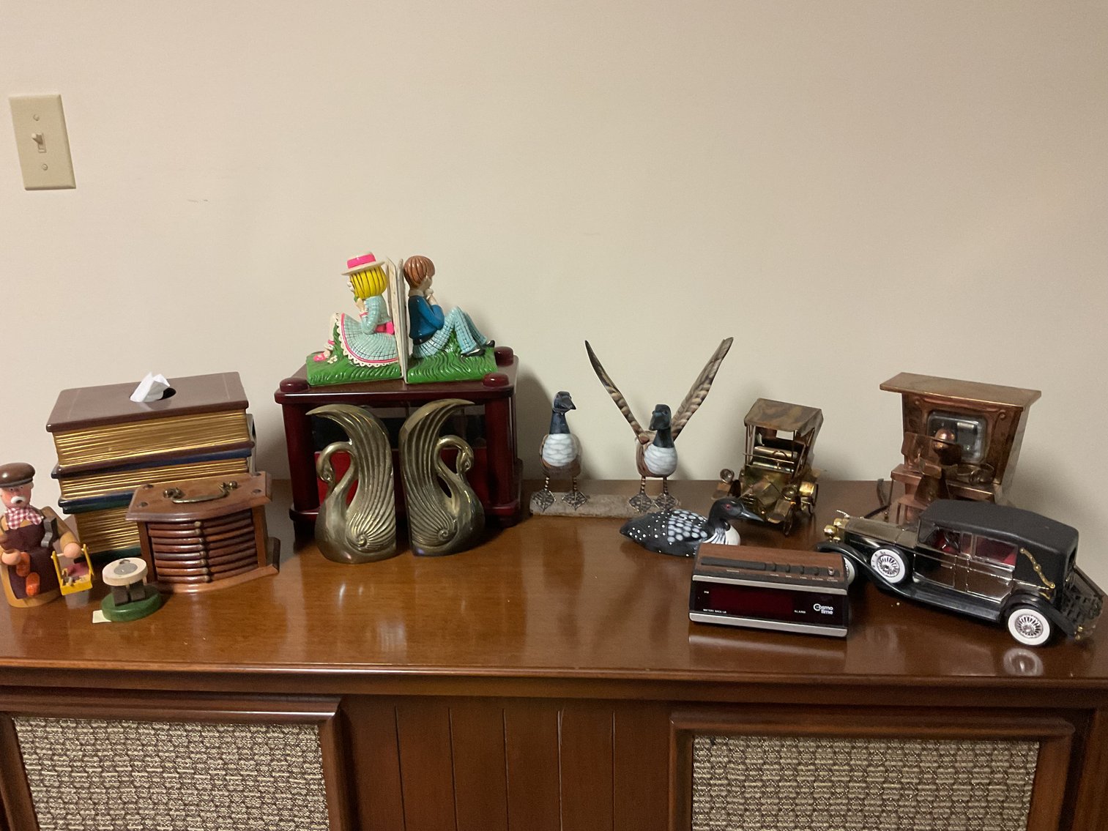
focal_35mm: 29
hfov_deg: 61.7
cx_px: 554
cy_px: 416
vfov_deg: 48.2
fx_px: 928
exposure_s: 1/60
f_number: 1.8
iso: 250
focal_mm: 3
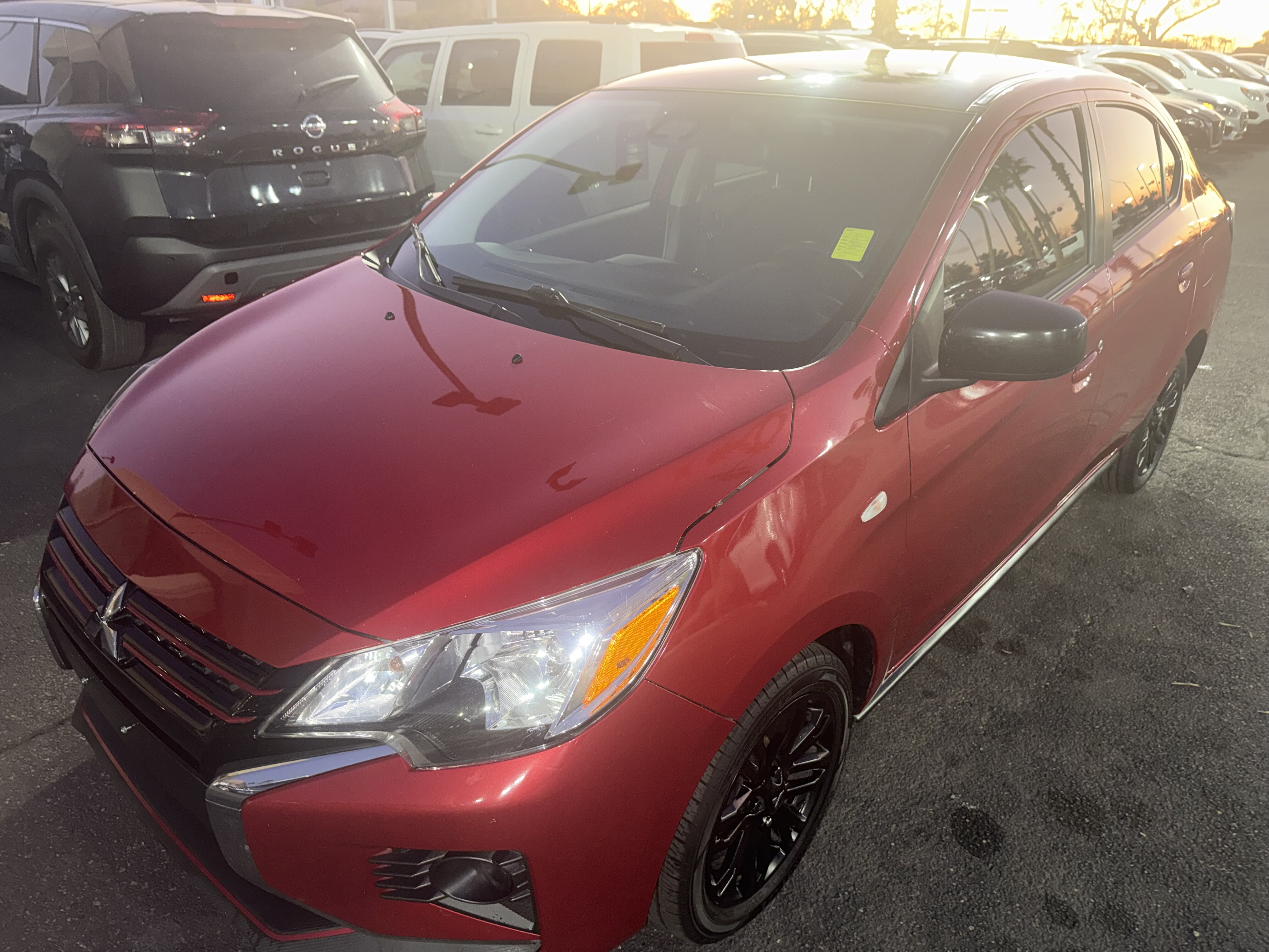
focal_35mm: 24
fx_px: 880
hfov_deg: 71.6
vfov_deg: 56.8
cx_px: 634
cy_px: 476
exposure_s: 1/17
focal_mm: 6.76
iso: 160
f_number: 1.78
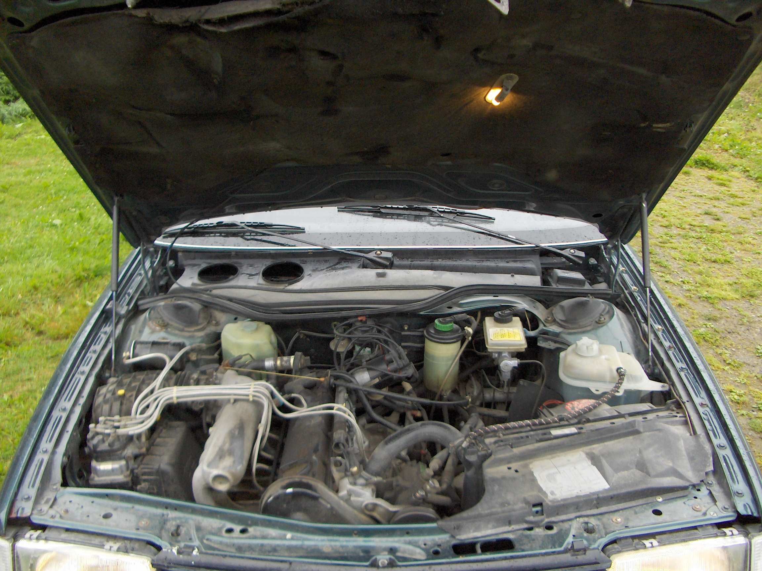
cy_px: 286
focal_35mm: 35
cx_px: 381
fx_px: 770
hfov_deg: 52.6
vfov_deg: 40.7
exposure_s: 1/100
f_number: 2.6
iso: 200
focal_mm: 5.8
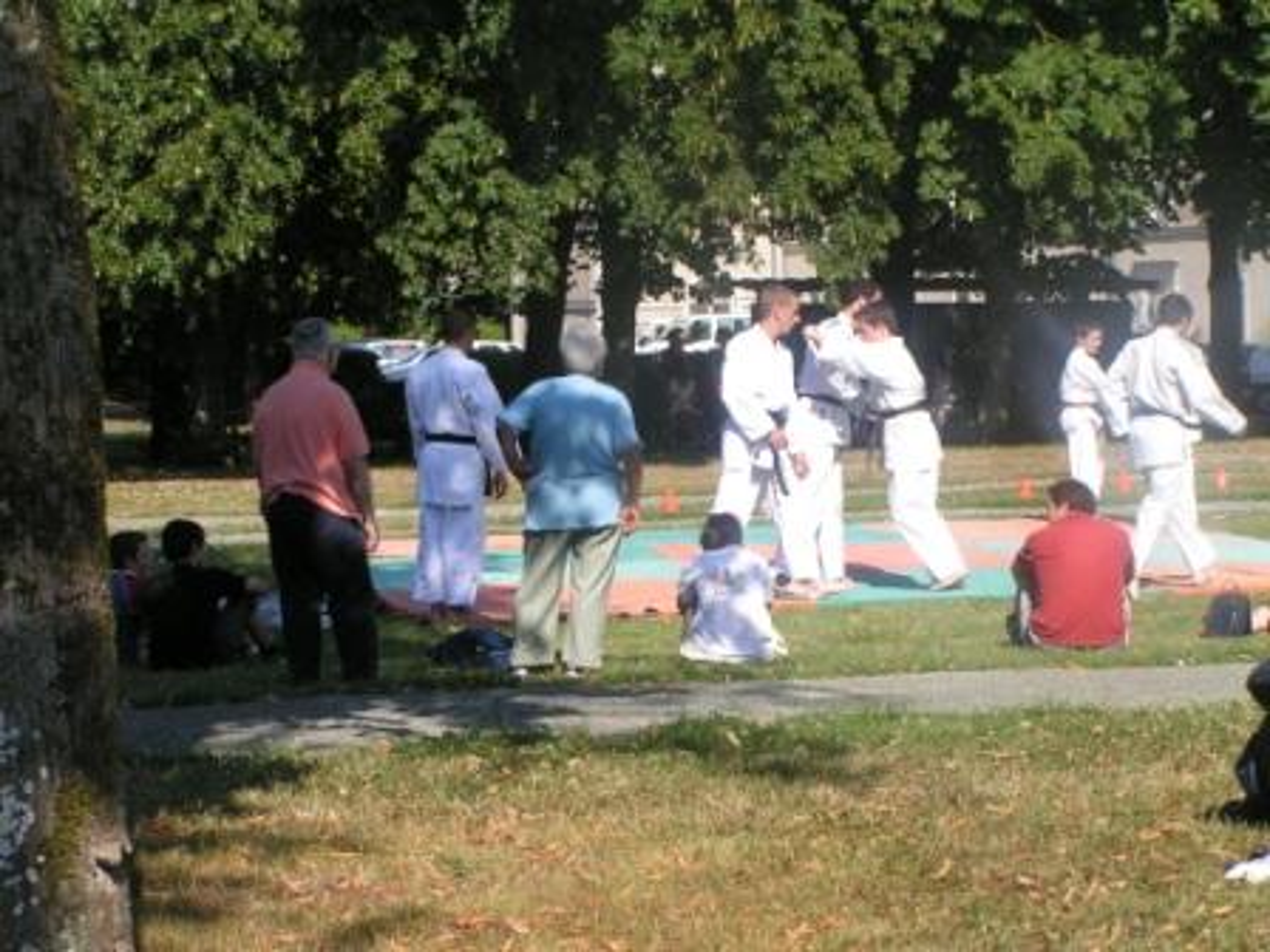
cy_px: 476
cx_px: 635
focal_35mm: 95
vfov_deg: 15.6
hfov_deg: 20.7
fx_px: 3485
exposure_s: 1/400
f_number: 6.3
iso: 50
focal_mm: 14.5
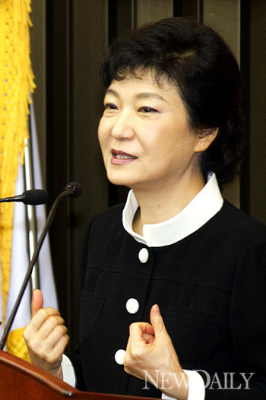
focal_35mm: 120
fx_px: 1332
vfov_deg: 17.1
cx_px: 133
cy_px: 200
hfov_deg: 11.4
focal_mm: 120
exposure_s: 1/60
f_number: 4
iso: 2000
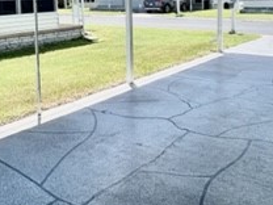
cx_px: 105
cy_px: 30
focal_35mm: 40
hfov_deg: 46.4
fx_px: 315
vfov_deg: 34.4
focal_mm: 1.57
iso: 32
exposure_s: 1/1206
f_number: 1.8
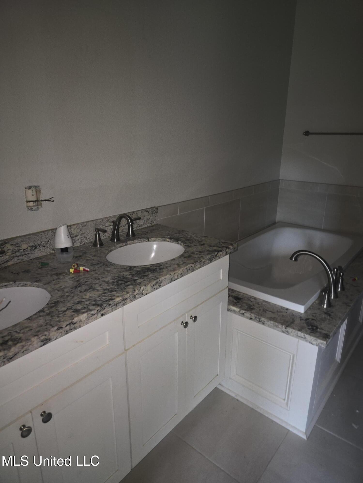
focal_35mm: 23
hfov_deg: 58.9
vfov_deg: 73.9
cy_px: 242
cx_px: 182
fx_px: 322
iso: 125
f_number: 1.7
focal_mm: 6.3
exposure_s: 1/20.6
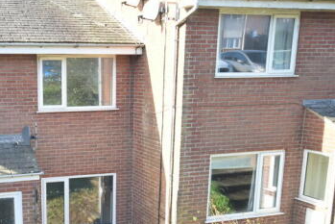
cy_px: 168
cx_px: 52
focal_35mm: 45
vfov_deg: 29.4
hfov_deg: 41.1
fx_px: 419
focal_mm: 16
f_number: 7.1
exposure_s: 1/200
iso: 400
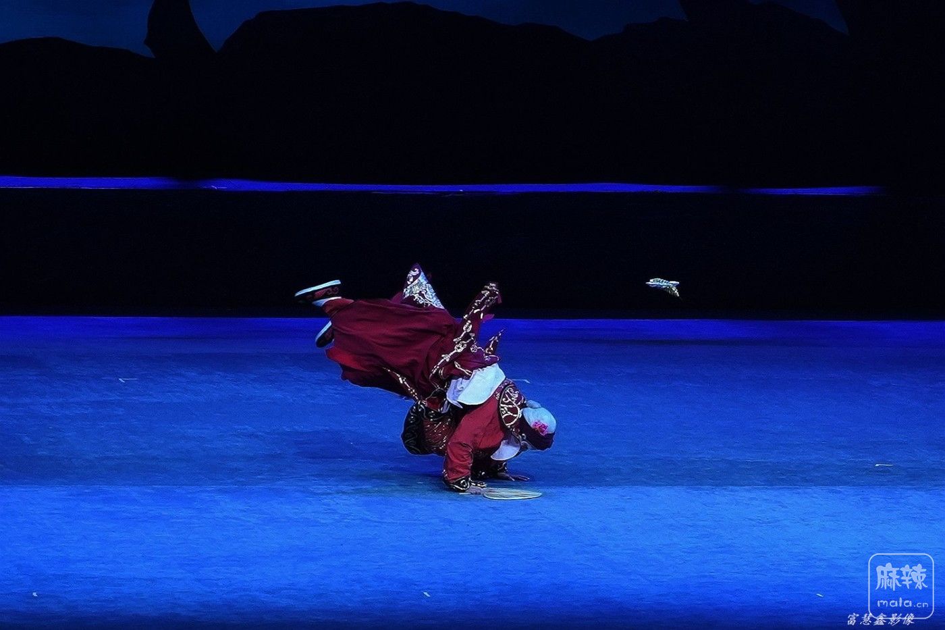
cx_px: 472
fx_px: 4120
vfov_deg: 8.7
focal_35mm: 157
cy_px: 315
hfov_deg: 13.1
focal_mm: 105
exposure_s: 1/800
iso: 1250
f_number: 4
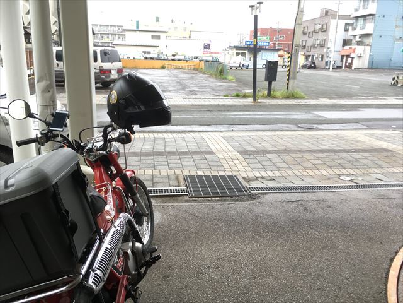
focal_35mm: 29
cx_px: 202
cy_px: 152
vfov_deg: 48.2
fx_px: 338
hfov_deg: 61.7
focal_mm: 4.15
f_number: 2.2
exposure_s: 1/120
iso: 40
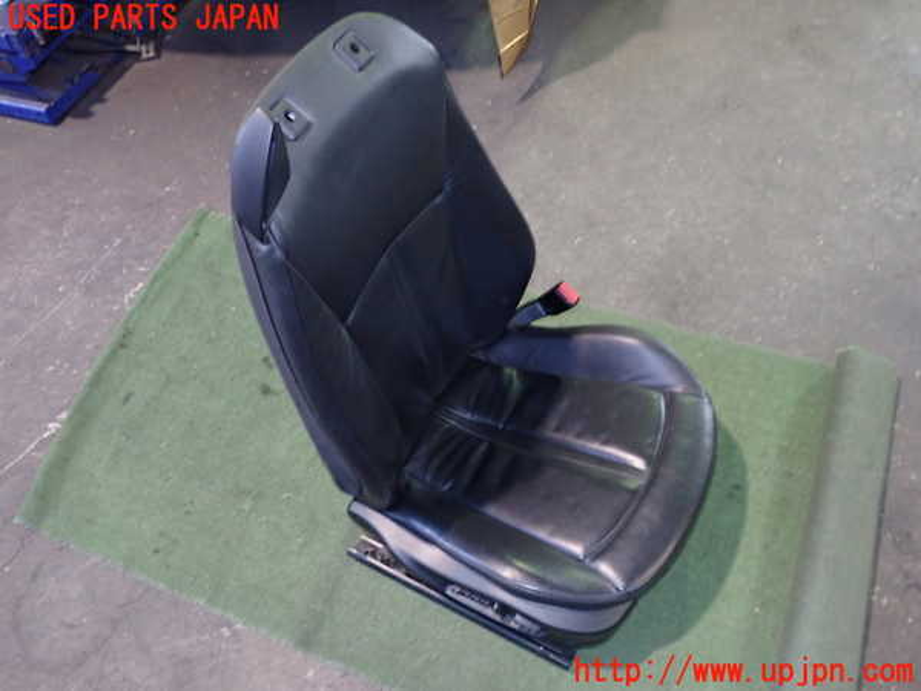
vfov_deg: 46.8
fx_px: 798
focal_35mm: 30
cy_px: 346
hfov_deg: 60.0
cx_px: 460
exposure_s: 1/5
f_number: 6.3
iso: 640
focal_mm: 5.4
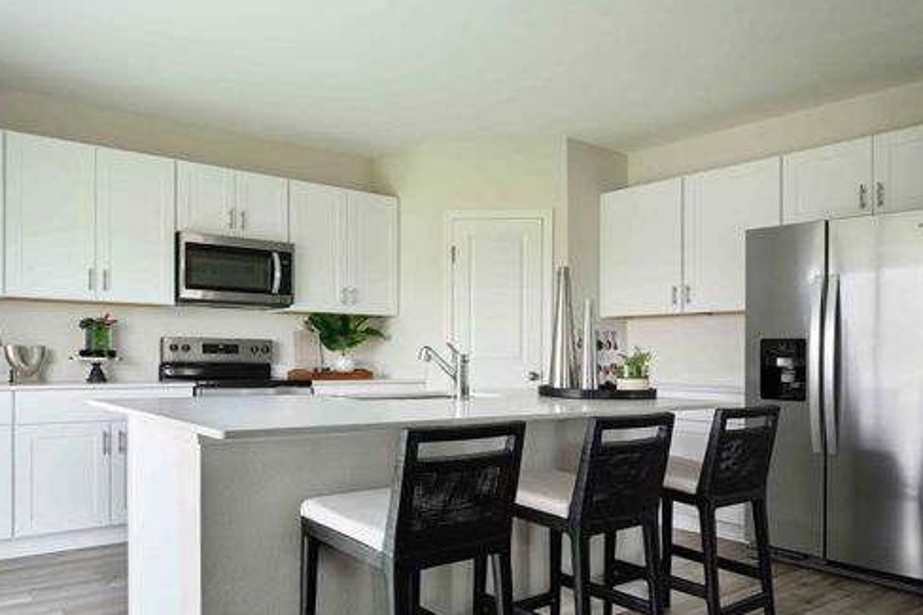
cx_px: 402
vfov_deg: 47.7
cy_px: 396
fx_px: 685
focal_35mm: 27
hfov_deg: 67.7
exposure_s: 1/13
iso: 125
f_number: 8
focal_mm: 18.5
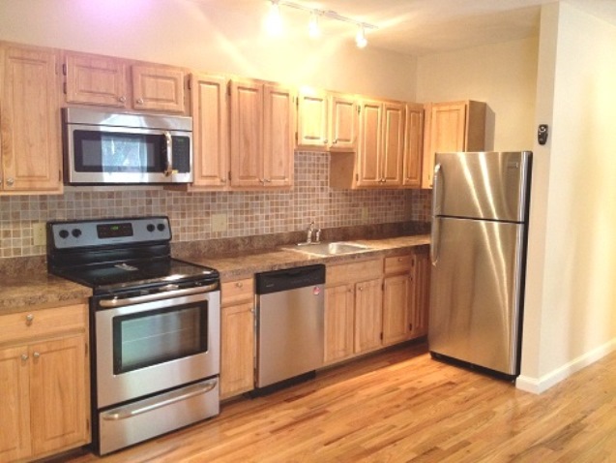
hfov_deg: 52.6
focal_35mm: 35
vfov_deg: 40.7
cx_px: 308
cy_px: 232
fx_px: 623
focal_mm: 4.28
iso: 320
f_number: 2.4
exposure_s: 1/20
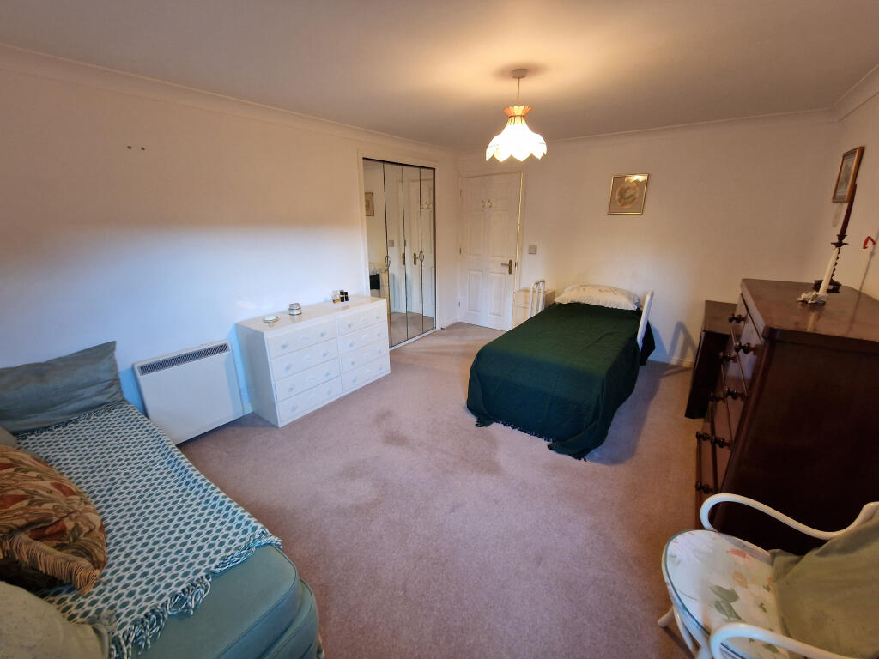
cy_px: 330
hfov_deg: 106.2
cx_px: 440
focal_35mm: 13
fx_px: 330
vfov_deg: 89.9
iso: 320
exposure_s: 1/33
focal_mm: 2.2
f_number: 2.2
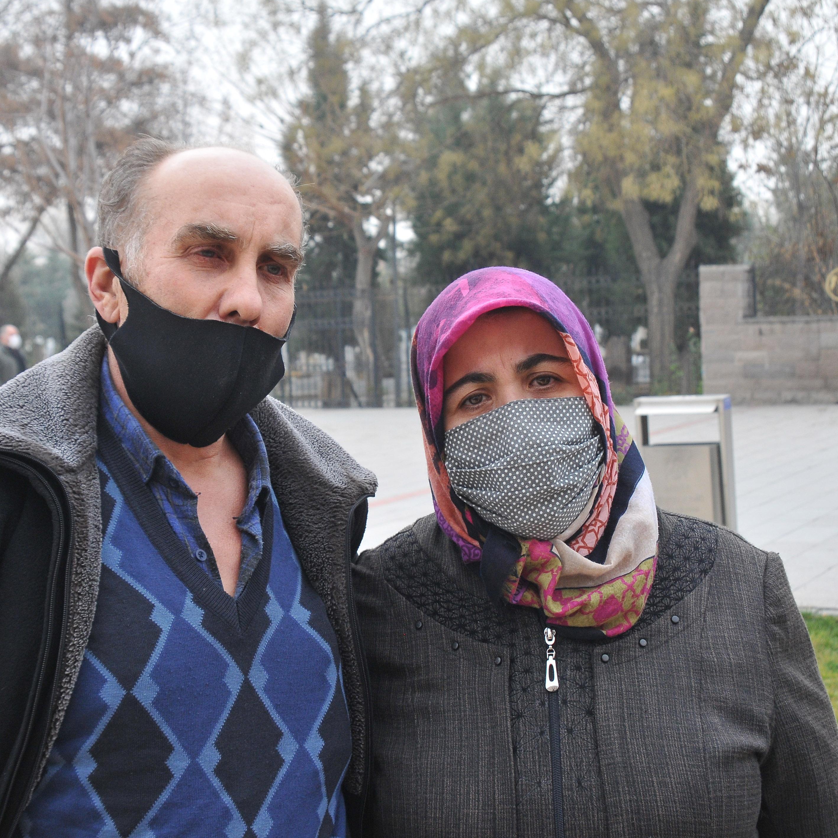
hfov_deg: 31.5
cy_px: 421
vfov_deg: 31.6
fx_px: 1479
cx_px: 336
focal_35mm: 54
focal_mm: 28
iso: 500
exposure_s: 1/160
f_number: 7.1
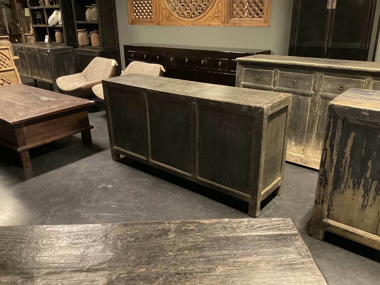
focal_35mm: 29
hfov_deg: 61.7
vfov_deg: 48.2
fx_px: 318
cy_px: 142
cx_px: 190
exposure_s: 1/24
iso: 500
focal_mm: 3
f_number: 1.8
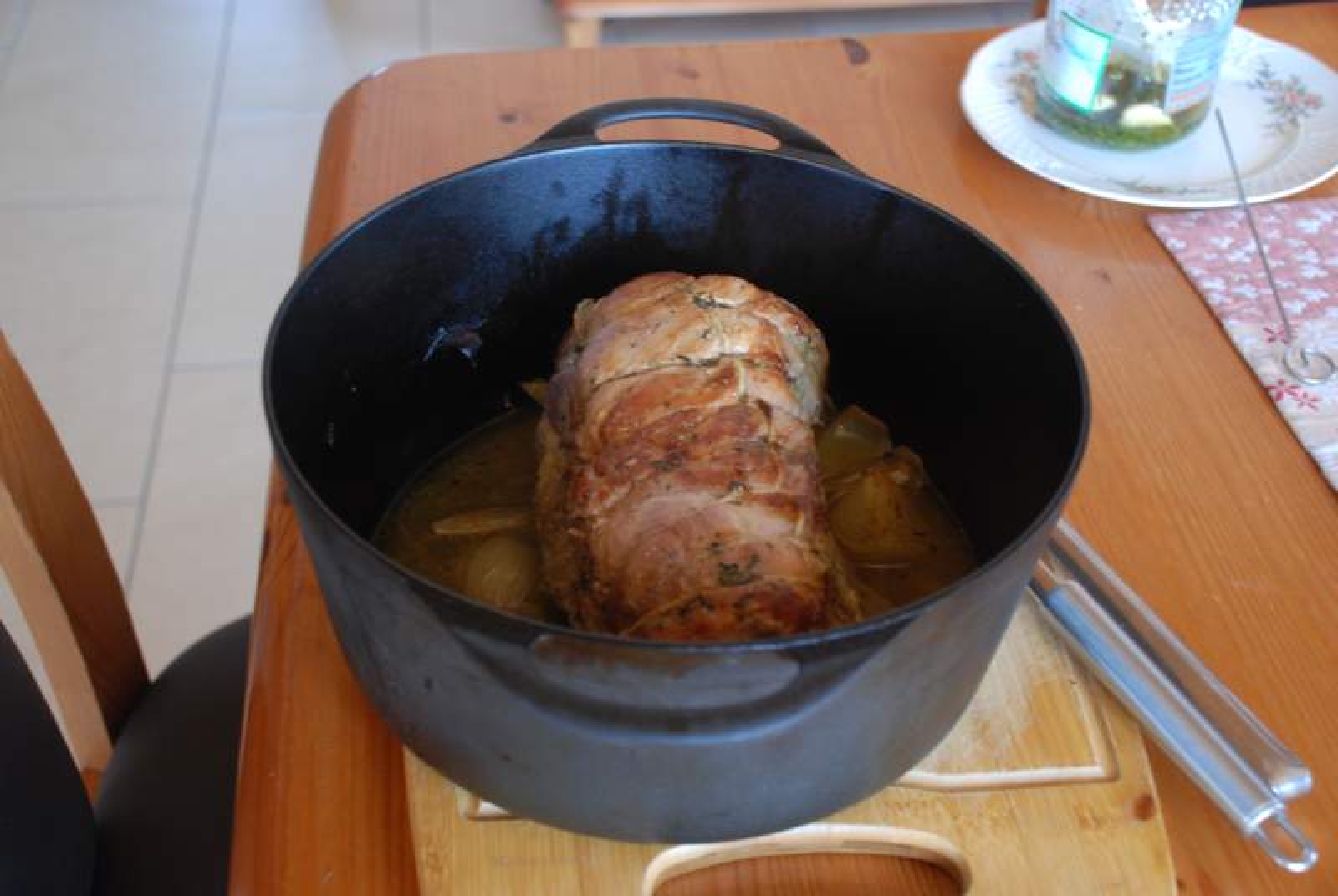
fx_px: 1731
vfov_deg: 29.0
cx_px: 669
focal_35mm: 46
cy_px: 448
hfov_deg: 42.3
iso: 400
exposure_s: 1/10
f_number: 4.2
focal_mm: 31
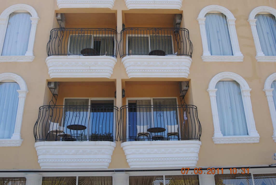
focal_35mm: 36
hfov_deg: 53.0
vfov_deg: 37.0
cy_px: 92
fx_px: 277
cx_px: 138
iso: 100
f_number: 6.3
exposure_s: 1/160
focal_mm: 24
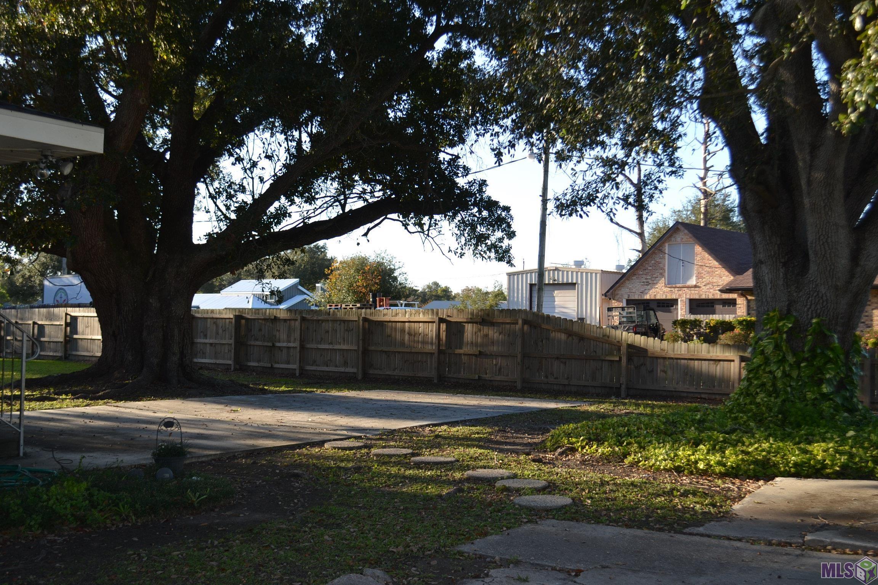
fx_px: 1024
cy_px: 292
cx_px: 439
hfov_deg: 46.4
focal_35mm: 42
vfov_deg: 31.9
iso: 100
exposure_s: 1/200
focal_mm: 28
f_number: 5
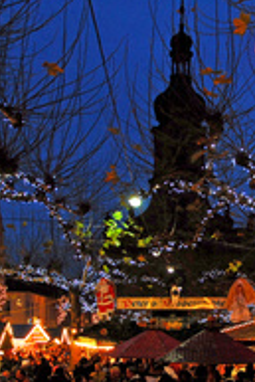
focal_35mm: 56
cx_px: 213
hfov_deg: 23.8
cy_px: 236
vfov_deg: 35.4
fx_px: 594
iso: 400
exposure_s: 1/30
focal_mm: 18
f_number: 3.5
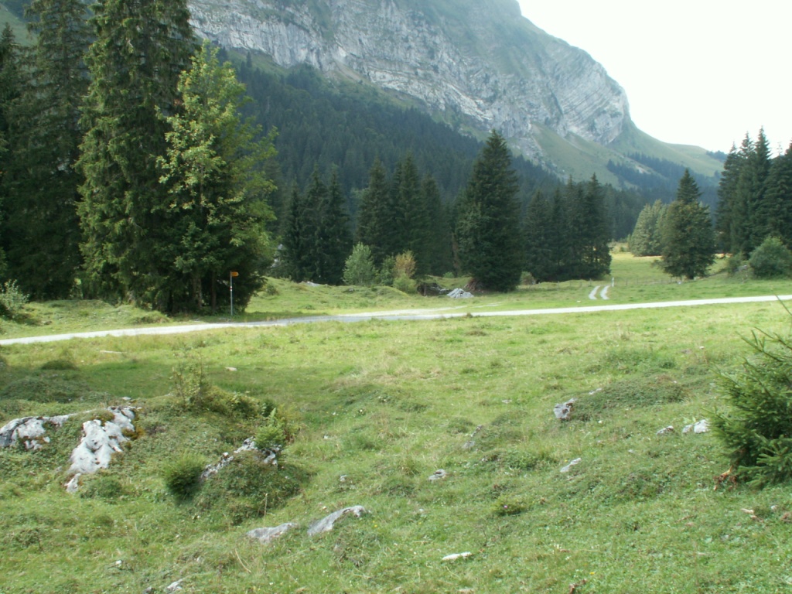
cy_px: 297
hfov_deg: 52.6
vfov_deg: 40.7
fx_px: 801
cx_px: 396
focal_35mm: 35
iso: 50
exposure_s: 1/40
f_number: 7.1
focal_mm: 5.86
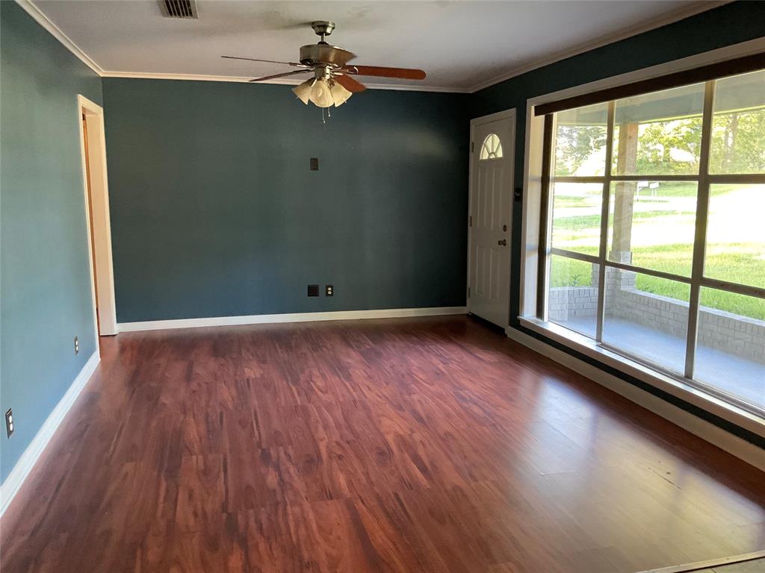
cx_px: 382
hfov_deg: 61.7
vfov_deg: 48.2
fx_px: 641
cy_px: 286
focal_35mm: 29
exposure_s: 1/60
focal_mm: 3
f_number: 1.8
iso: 160
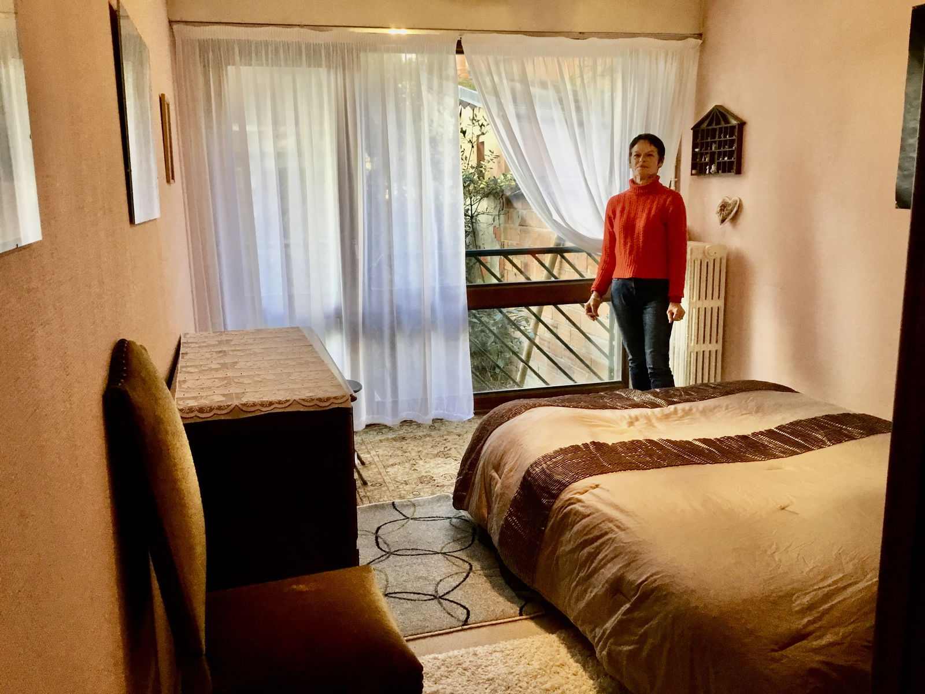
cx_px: 462
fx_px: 828
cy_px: 347
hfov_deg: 58.4
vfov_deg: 45.4
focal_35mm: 31
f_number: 2.4
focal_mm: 3.3
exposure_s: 1/33
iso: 50
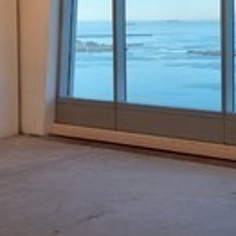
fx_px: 625
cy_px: 39
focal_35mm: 81
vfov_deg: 21.1
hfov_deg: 21.0
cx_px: 209
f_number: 1.8
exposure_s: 1/100
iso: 50
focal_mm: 6.7
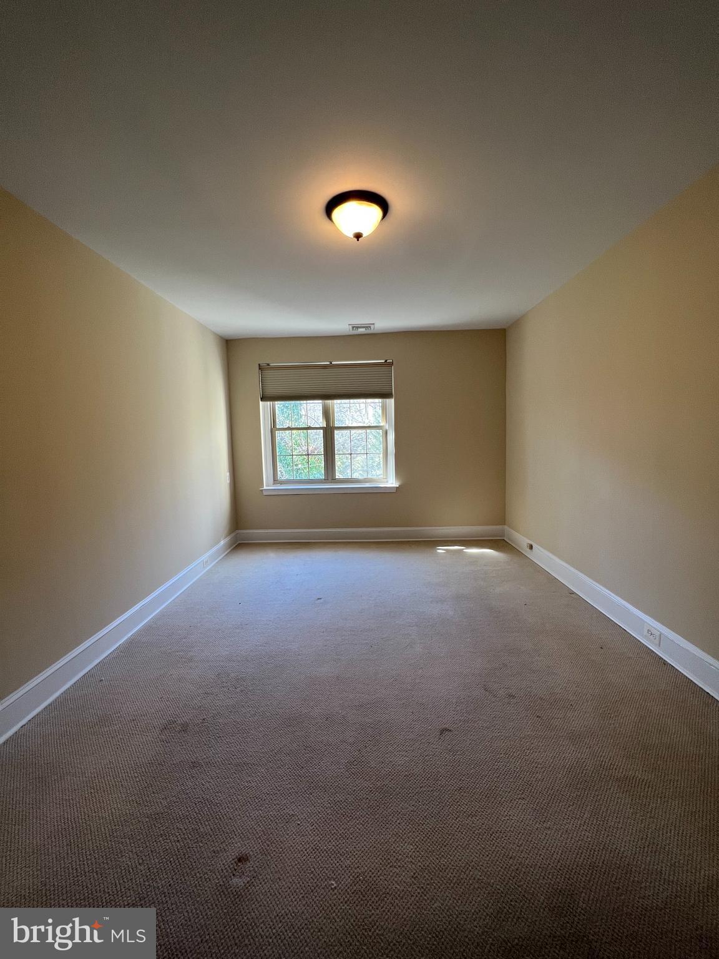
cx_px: 360
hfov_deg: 89.9
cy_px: 480
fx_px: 360
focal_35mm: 13
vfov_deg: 106.2
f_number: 1.8
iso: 125
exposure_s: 1/120
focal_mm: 1.57
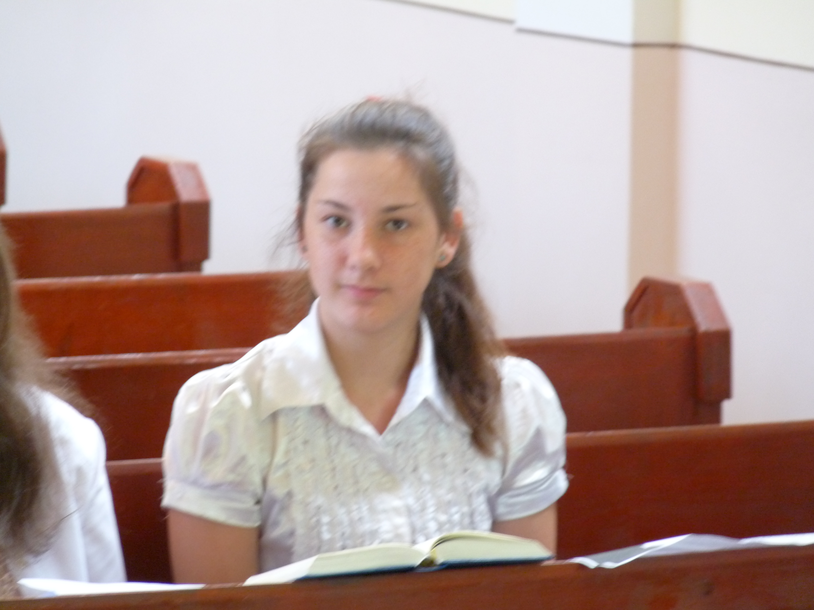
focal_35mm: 290
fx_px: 6819
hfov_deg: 6.8
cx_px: 407
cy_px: 305
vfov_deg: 5.1
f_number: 3.7
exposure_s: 1/15
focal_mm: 51.5
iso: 400
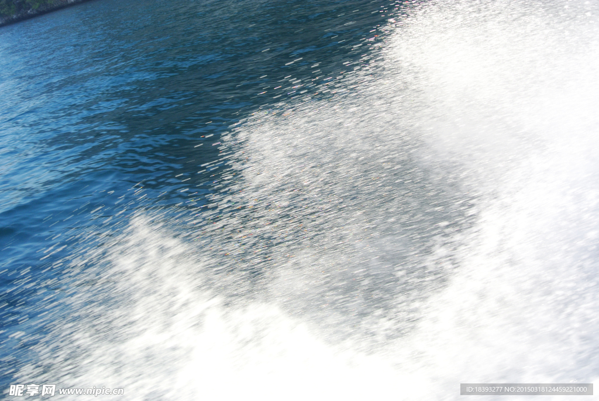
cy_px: 200
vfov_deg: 43.7
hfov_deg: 61.9
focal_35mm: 30
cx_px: 300
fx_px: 500
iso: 100
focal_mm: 11.4
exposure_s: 1/400
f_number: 4.5
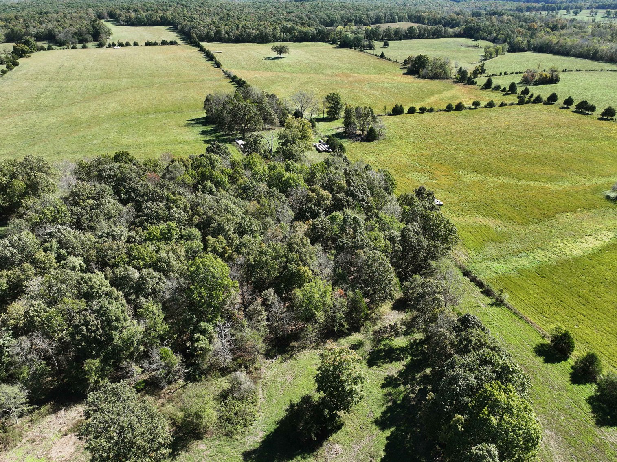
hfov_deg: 71.6
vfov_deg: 56.8
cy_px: 231
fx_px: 428
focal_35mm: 24
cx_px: 308
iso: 110
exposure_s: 1/800
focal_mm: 12.29
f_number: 2.8
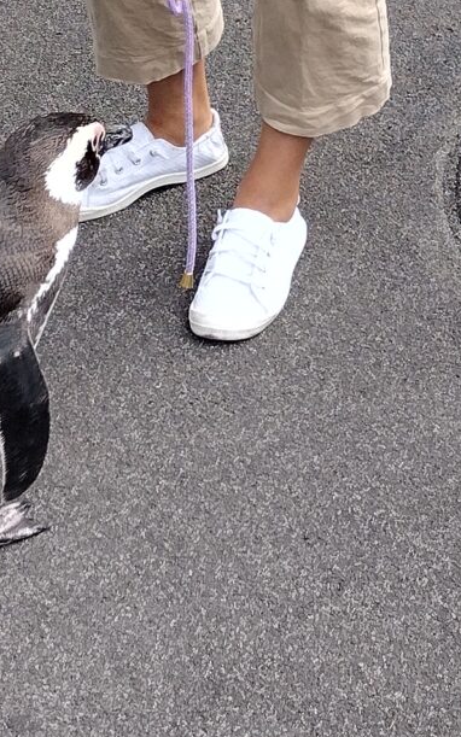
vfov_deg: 16.5
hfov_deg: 10.8
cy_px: -195
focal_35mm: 120
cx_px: 473
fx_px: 2412
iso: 100
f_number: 1.7
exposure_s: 1/560
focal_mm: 4.71
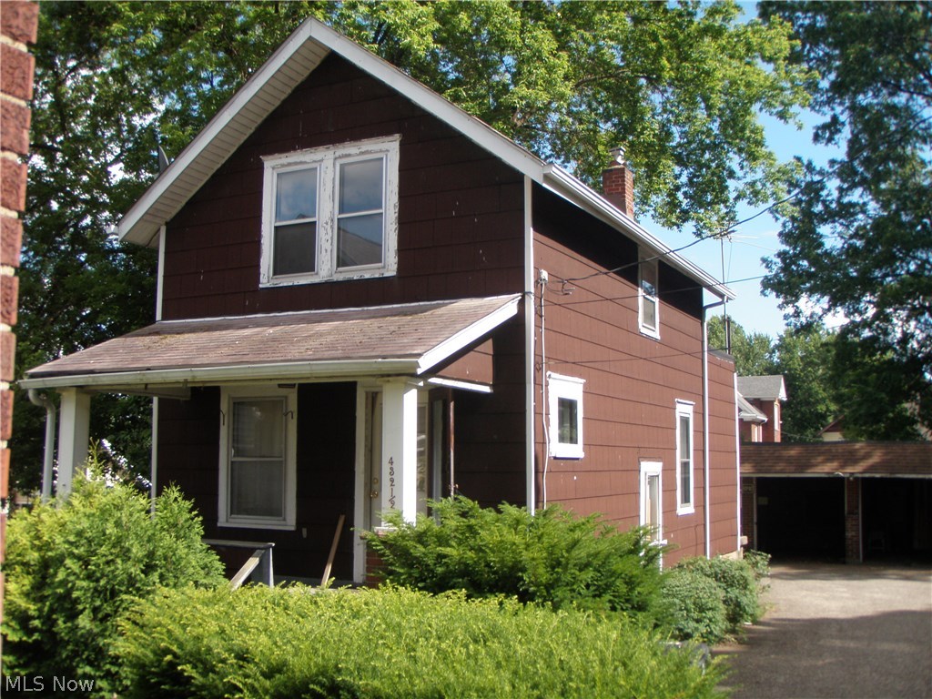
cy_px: 350
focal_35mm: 38
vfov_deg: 37.7
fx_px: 1023
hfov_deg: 49.0
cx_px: 466
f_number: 3.5
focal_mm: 6.7
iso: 80
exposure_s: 1/400
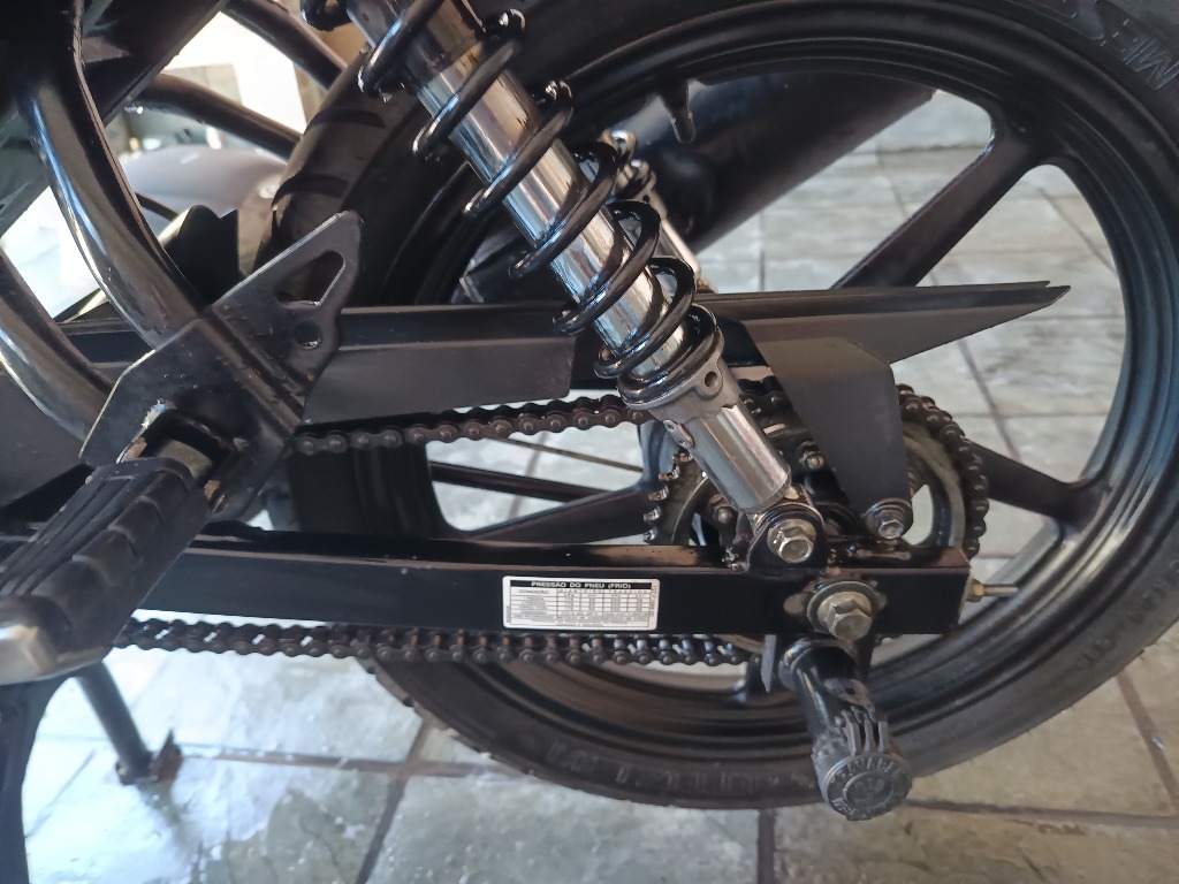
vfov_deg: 56.8
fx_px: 817
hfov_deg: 71.6
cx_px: 590
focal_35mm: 24
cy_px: 442
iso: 1629
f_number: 1.7
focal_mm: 5.31
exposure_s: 1/24
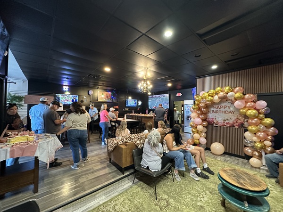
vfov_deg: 85.7
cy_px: 106
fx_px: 114
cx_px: 142
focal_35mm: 14
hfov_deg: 102.1
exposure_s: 1/60
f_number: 2.2
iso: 500
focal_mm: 2.22
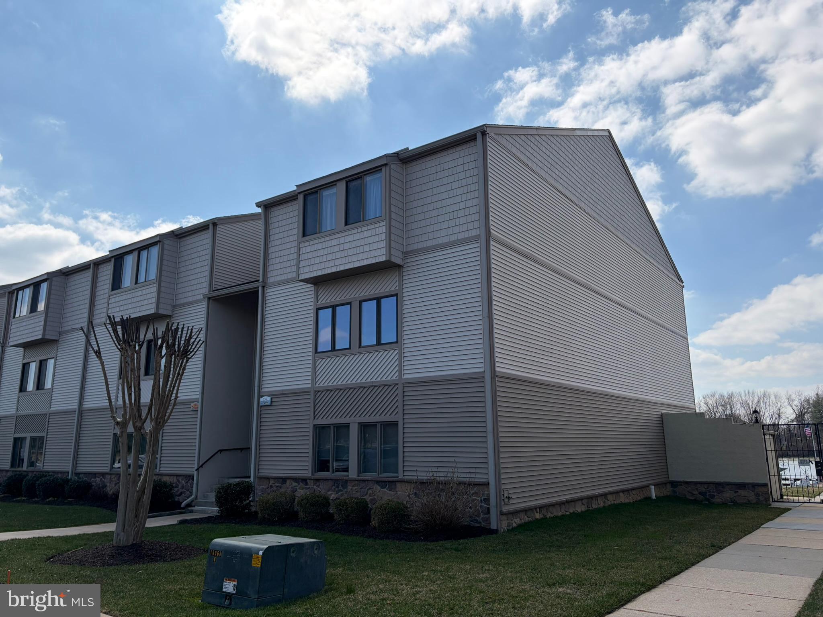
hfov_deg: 67.3
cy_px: 308
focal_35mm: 26
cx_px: 412
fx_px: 618
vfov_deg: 53.1
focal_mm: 5.96
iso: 64
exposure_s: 1/5814
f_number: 1.6
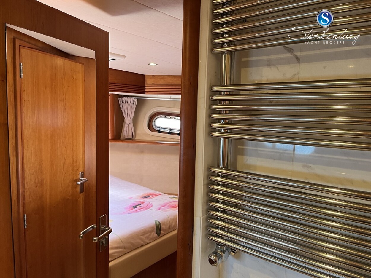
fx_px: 279
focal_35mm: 26
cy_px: 139
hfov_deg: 67.3
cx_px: 186
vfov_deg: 53.1
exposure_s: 1/72
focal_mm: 5.1
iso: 125
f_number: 1.6
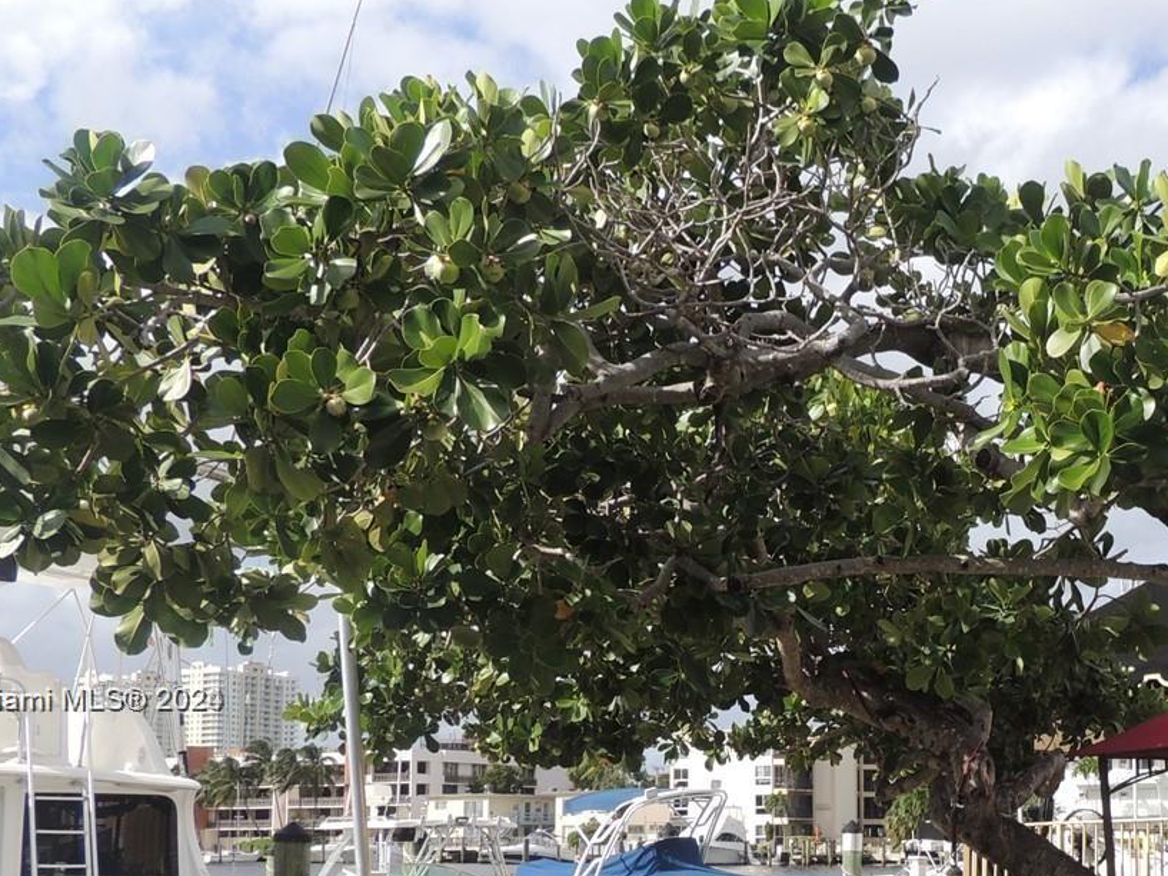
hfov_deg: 39.1
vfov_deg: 30.1
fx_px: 1586
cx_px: 909
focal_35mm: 47
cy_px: 702
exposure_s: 1/1000
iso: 100
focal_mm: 4.3
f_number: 3
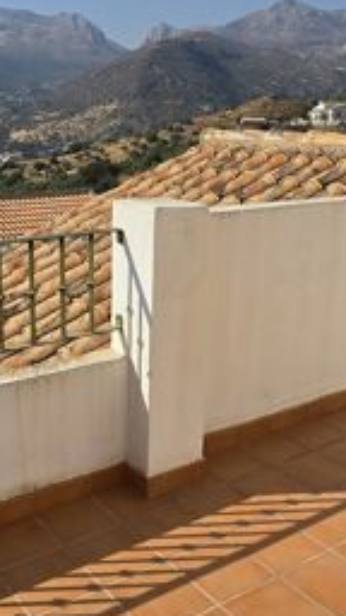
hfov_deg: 30.0
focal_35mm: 39
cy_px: 260
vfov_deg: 51.4
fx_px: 636
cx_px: 93
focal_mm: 2.2
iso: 50
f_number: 2.2
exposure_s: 1/4087
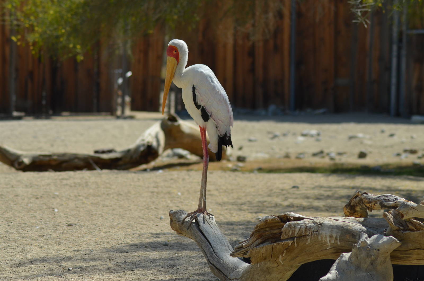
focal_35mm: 232
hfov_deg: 8.9
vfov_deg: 5.9
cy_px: 140
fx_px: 2733
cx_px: 212
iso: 360
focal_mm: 155
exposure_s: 1/2000
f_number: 5.6
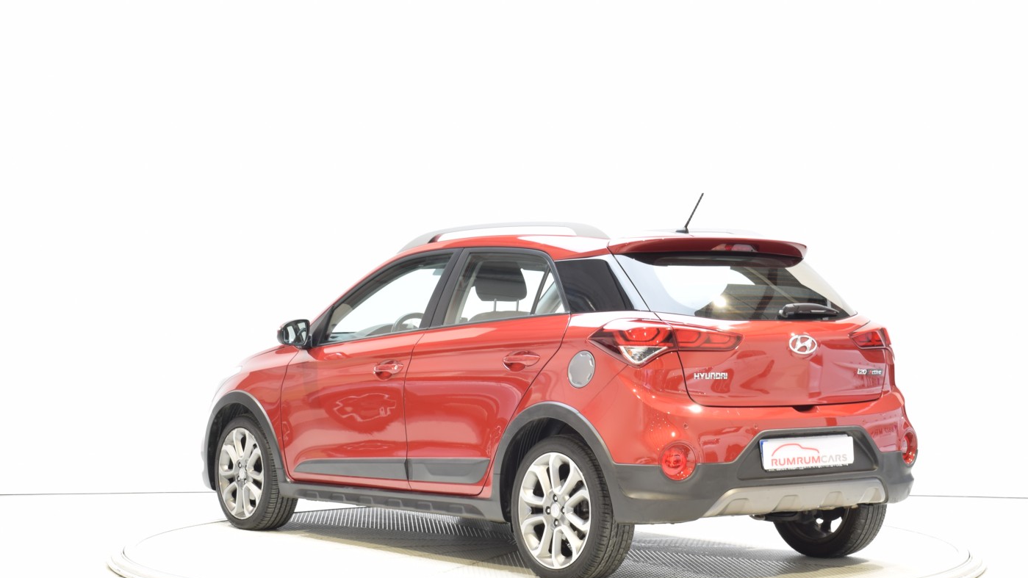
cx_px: 534
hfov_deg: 32.8
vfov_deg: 18.8
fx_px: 1745
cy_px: 354
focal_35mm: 64
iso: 100
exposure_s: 1/1.3
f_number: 10
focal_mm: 38
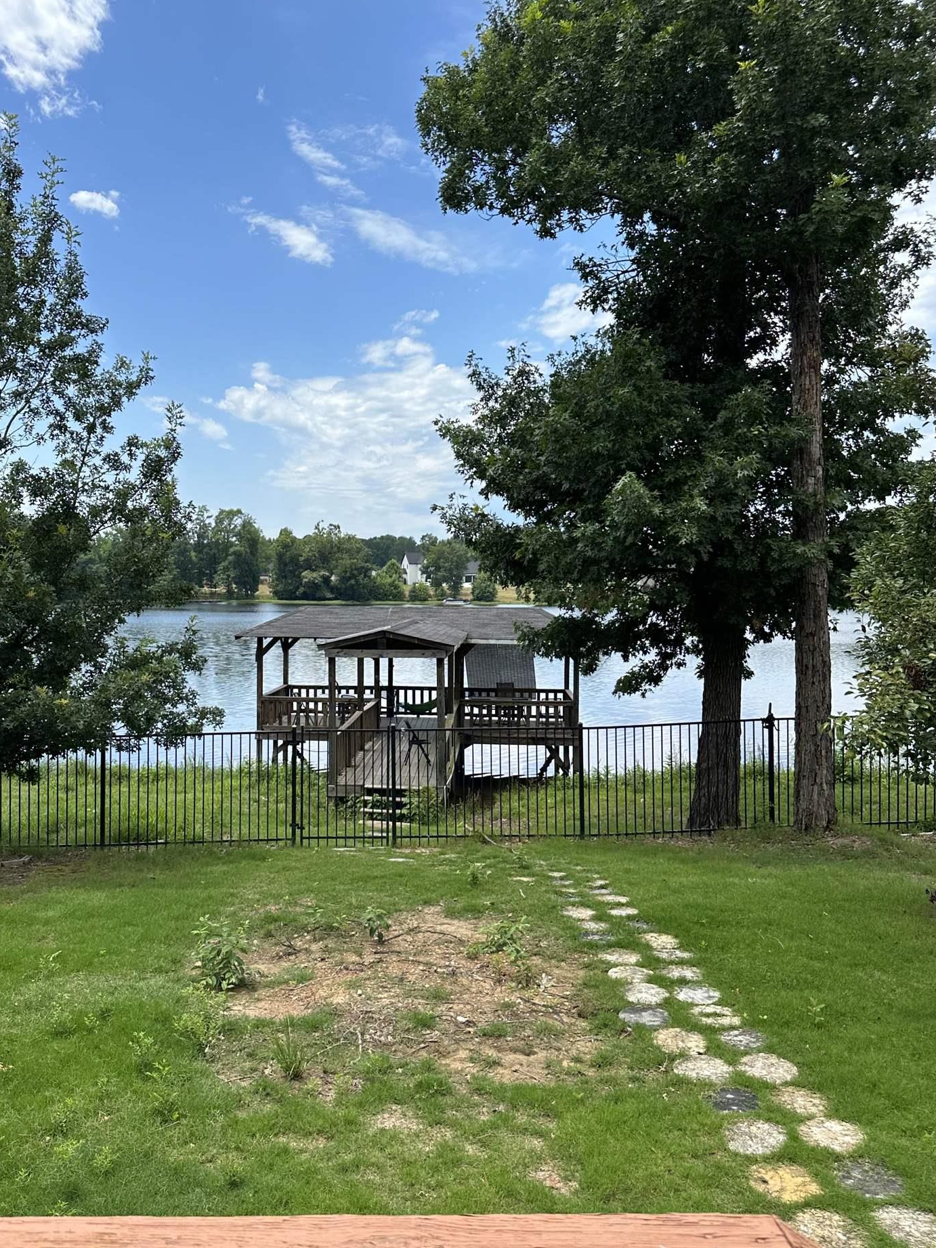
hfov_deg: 46.5
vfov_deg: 60.0
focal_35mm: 30
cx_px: 371
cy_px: 622
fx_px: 1082
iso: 80
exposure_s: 1/3717
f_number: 1.78
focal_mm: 6.86
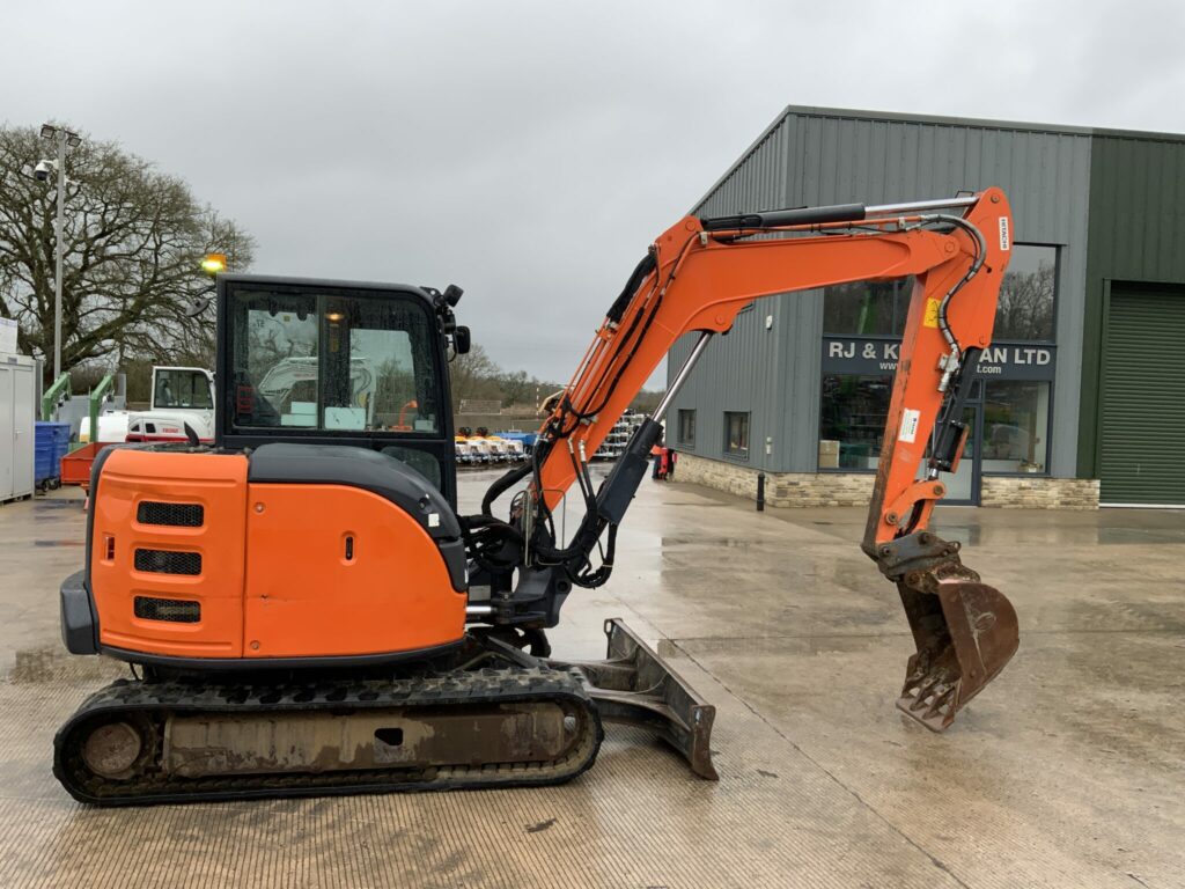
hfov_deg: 61.7
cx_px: 592
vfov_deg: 48.2
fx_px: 993
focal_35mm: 29
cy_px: 444
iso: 16
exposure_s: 1/316
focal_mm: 3
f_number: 1.8
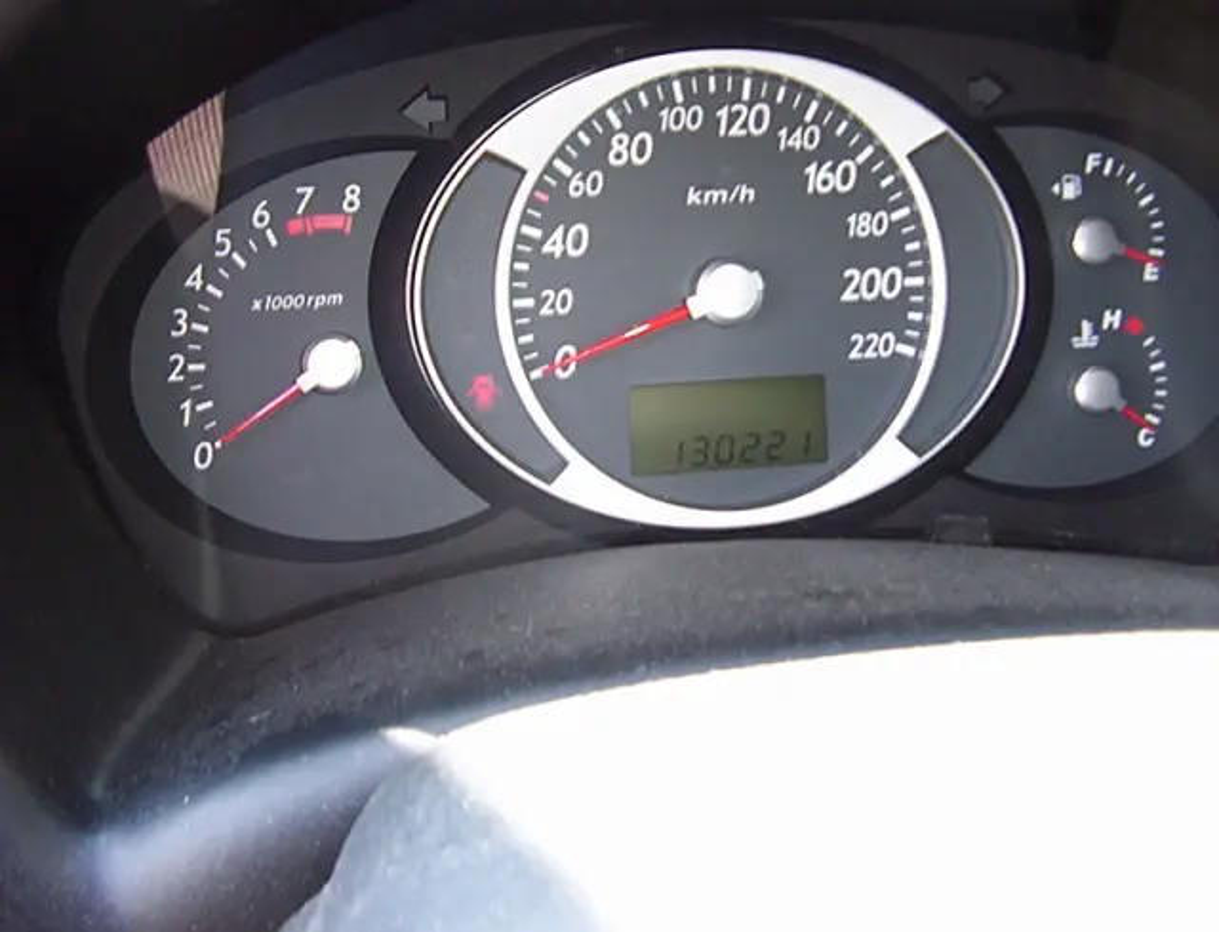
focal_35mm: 39
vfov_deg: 37.2
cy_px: 466
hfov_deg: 47.6
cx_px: 610
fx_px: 1383
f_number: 3.84
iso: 140
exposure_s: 1/60
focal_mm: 5.26
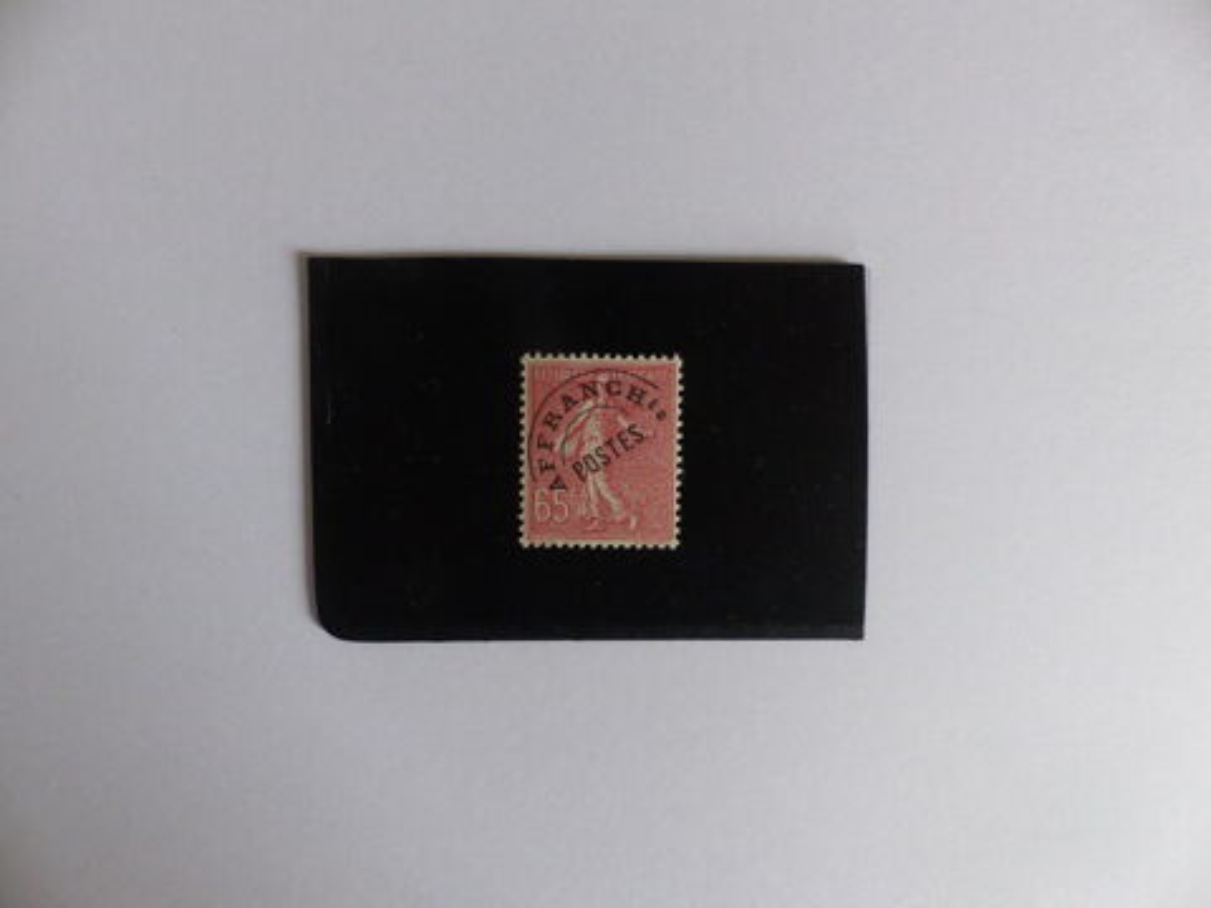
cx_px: 606
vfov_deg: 54.9
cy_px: 454
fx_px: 875
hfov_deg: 69.4
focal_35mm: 25
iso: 320
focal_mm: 4.5
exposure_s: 1/60
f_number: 2.8
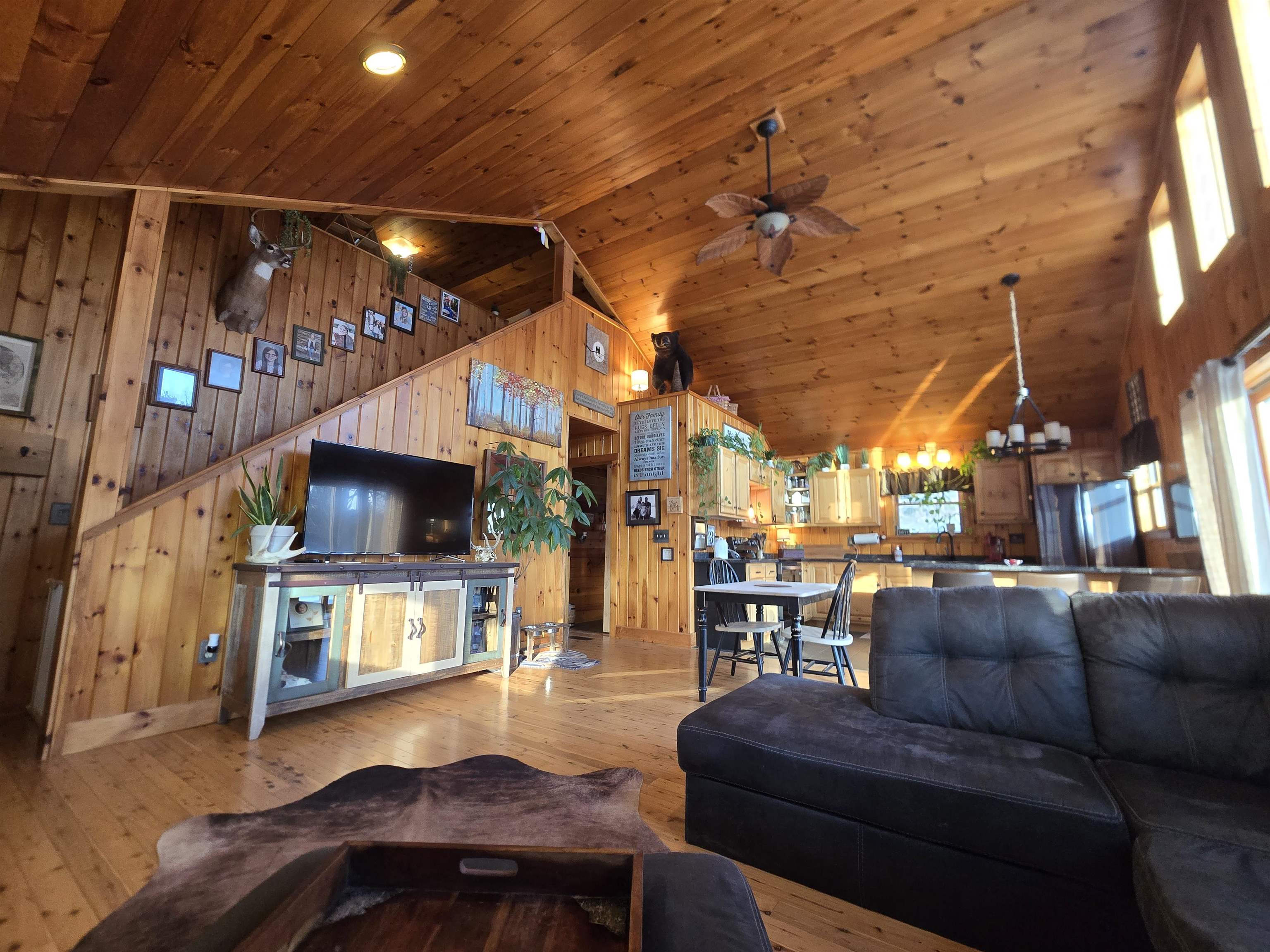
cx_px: 635
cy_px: 476
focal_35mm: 13
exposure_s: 1/60
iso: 320
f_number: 2.2
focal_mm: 2.2
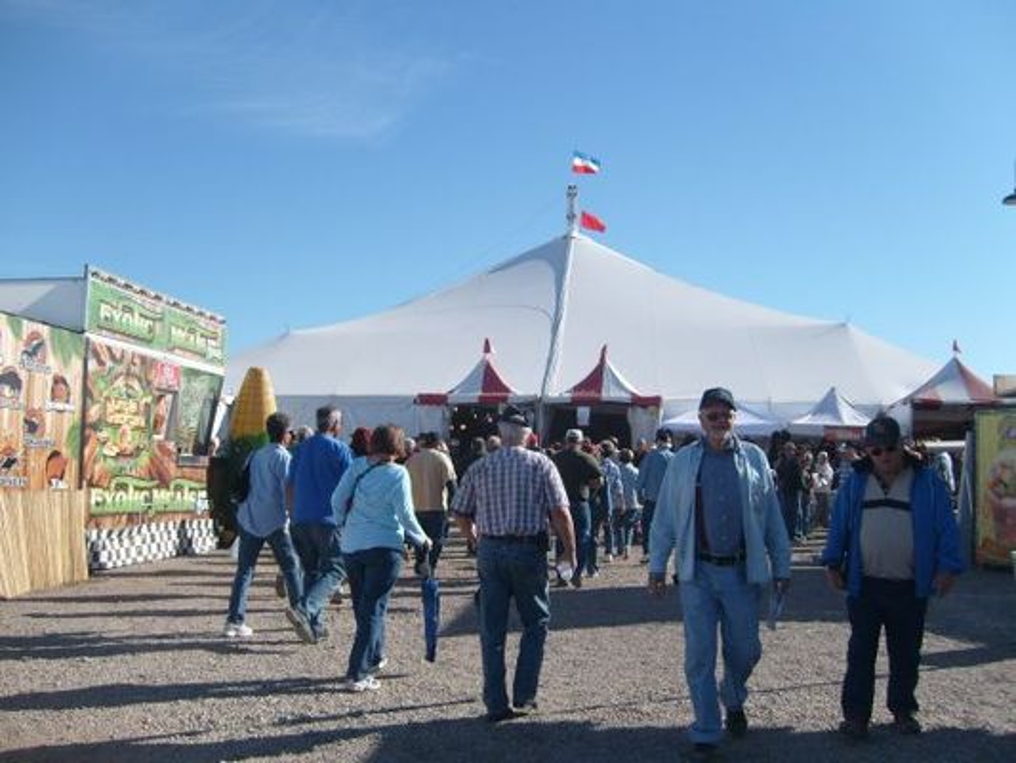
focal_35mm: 35
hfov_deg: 52.6
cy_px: 382
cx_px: 508
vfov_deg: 40.7
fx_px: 1028
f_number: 7.1
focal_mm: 5.8
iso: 80
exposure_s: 1/350
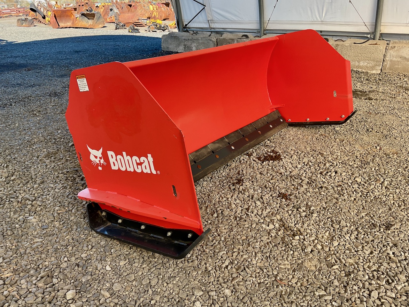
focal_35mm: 29
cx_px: 204
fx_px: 343
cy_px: 154
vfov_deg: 48.2
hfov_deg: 61.7
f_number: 1.8
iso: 16
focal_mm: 3
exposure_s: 1/206
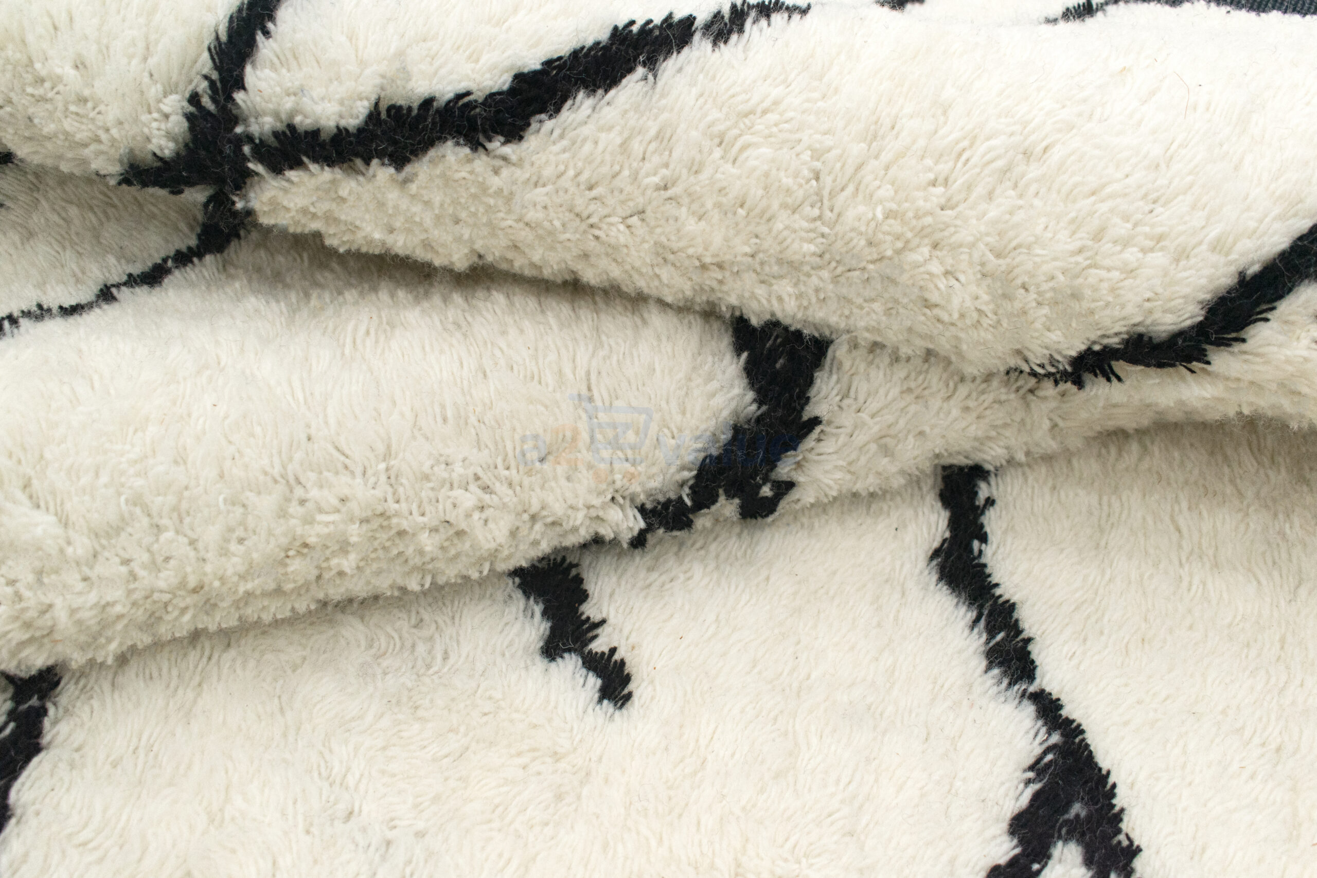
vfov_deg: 38.4
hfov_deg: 55.1
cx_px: 658
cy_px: 439
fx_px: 1262
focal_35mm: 34
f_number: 3.8
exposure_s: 1/160
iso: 800
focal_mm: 23
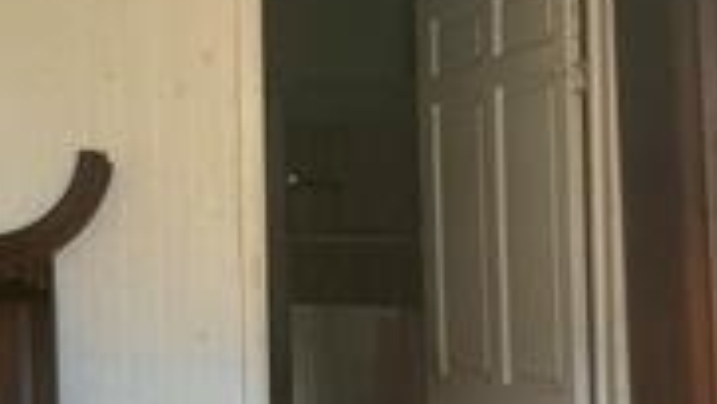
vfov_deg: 16.1
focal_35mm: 75
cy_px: 257
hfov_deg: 27.8
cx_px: 174
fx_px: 1427
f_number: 1.6
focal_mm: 5.96
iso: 80
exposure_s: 1/242
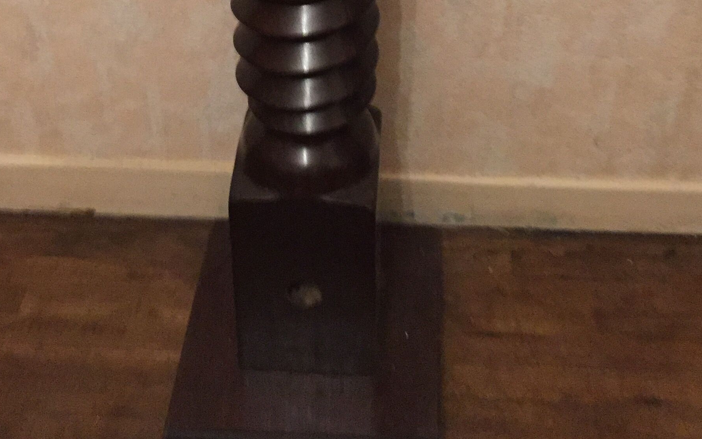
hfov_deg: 36.3
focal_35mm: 56
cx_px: 368
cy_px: -88
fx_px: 1071
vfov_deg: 21.5
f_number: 2.2
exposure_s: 1/17
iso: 400
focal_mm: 4.15
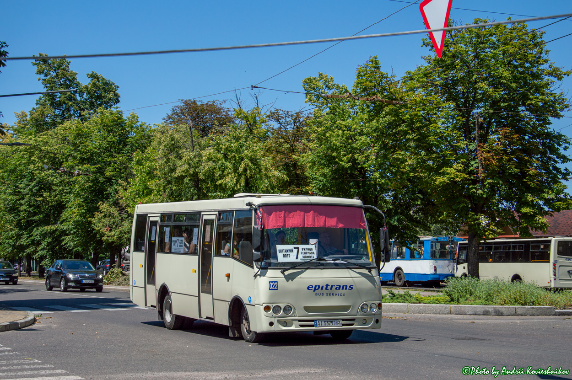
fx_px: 952
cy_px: 190
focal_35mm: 60
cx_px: 286
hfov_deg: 33.4
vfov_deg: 22.6
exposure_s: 1/800
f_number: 9
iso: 100
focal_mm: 40
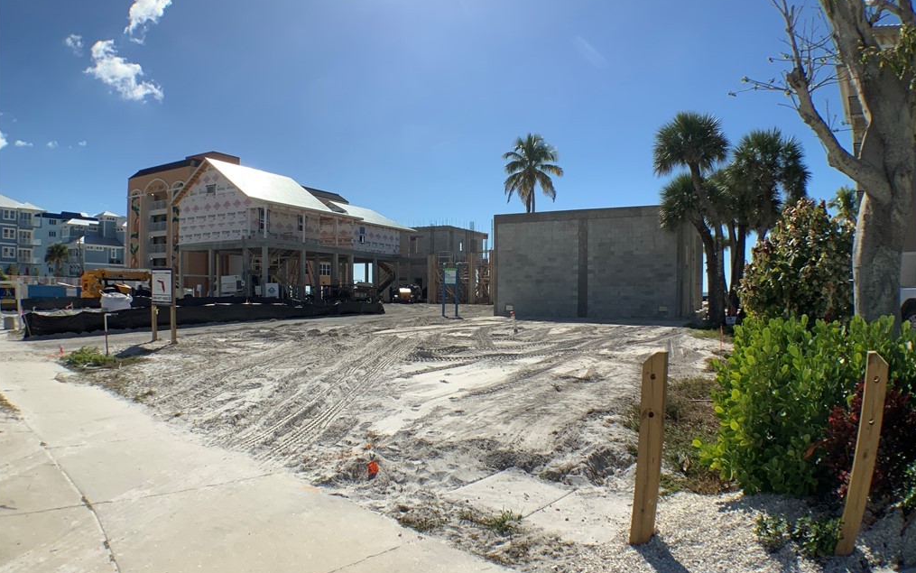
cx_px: 458
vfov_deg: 40.6
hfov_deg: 61.2
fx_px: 774
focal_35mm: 31
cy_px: 311
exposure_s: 1/3788
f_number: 1.8
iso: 20
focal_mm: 3
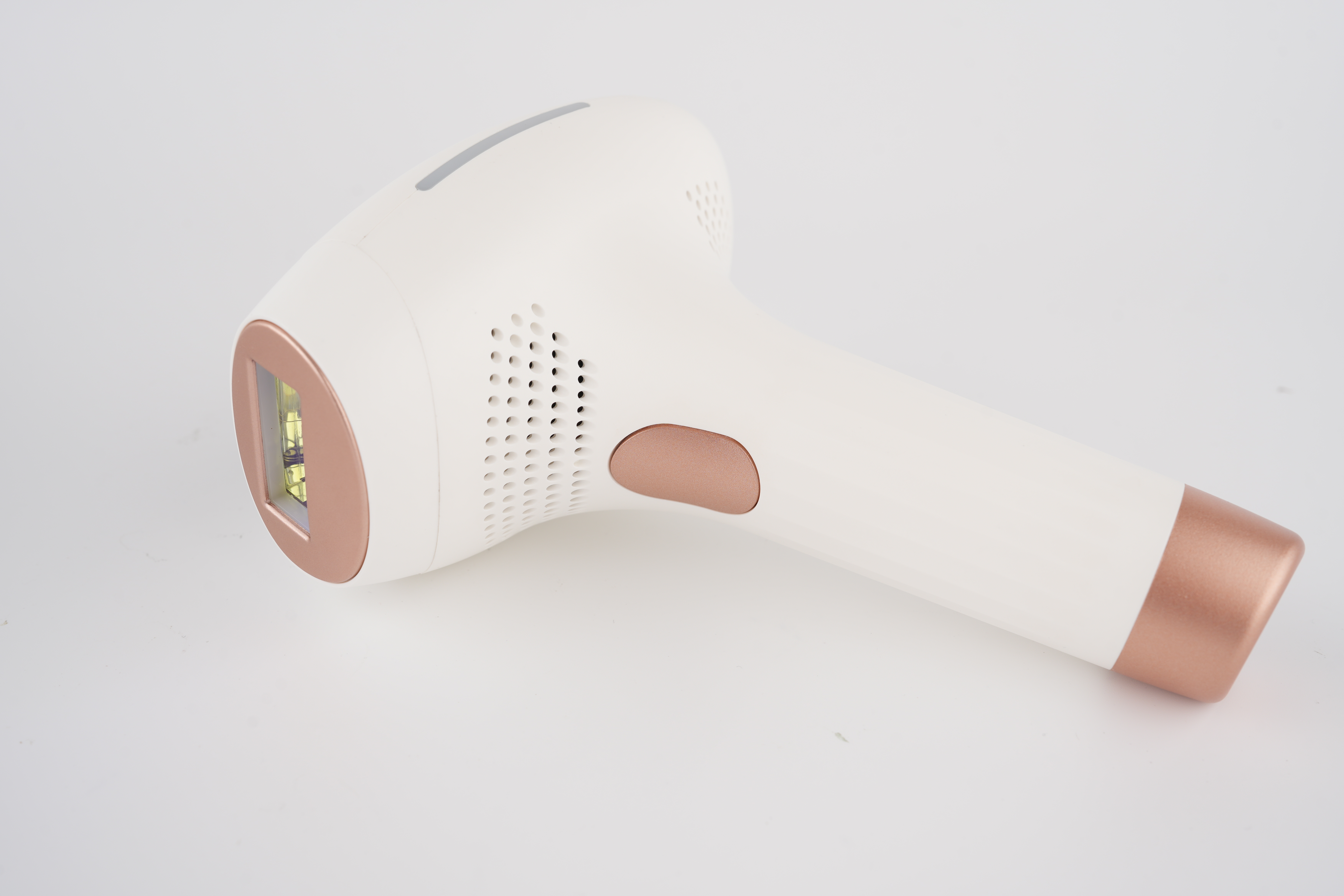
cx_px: 672
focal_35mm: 34
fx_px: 1269
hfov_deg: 55.8
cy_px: 448
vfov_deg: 38.9
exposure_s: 1/90
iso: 125
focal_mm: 34
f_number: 9.5
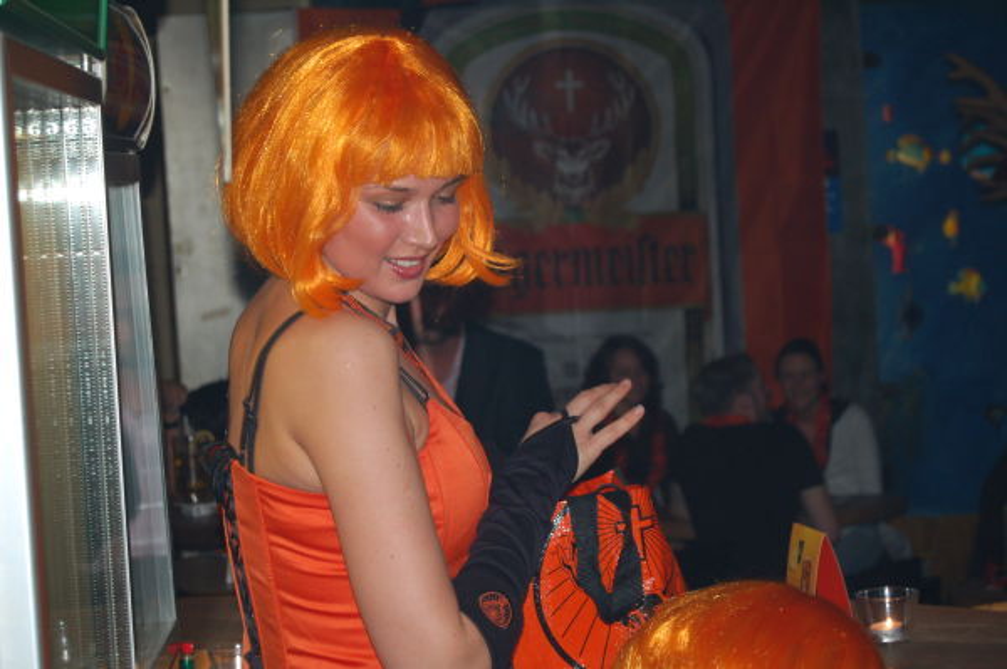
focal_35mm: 82
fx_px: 2306
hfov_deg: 24.6
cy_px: 334
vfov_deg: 16.5
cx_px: 504
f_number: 5.6
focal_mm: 55
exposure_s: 1/60
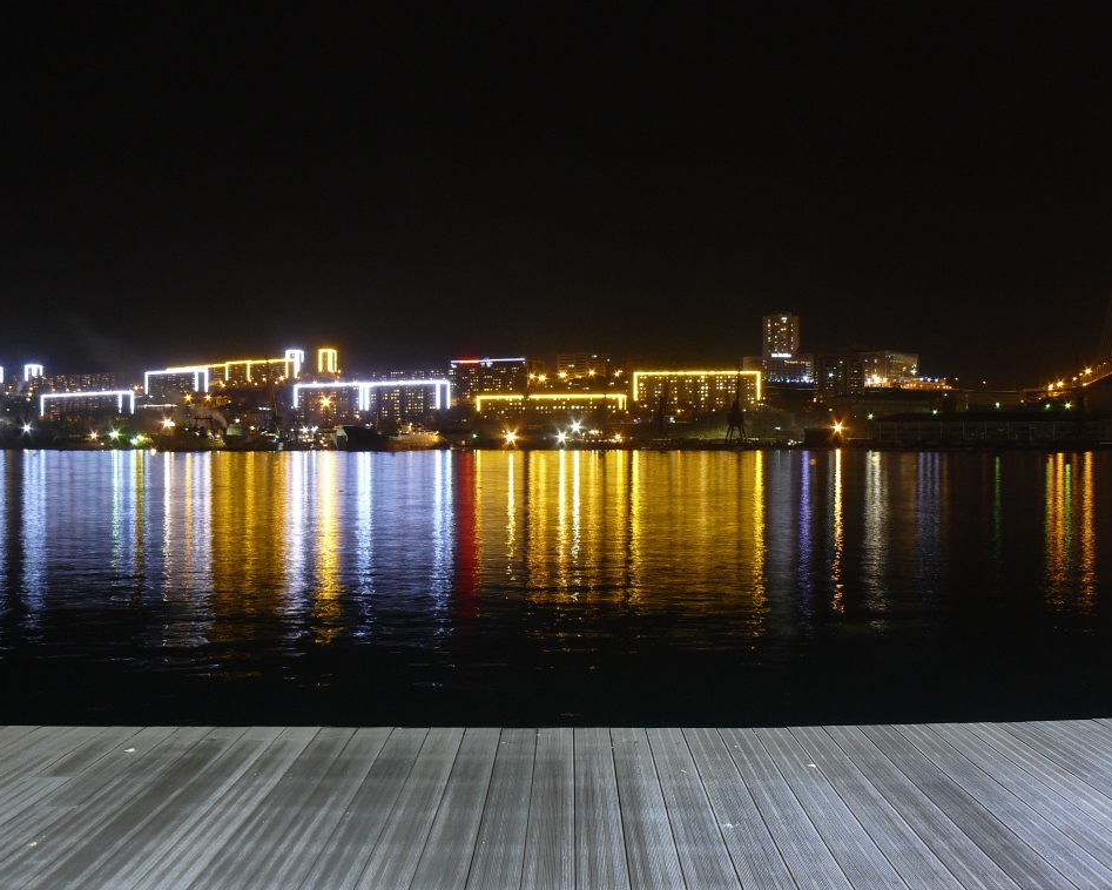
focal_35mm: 38
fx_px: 1251
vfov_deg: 39.2
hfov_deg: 47.9
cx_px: 584
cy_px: 449
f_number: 5
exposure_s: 6
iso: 100
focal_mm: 6
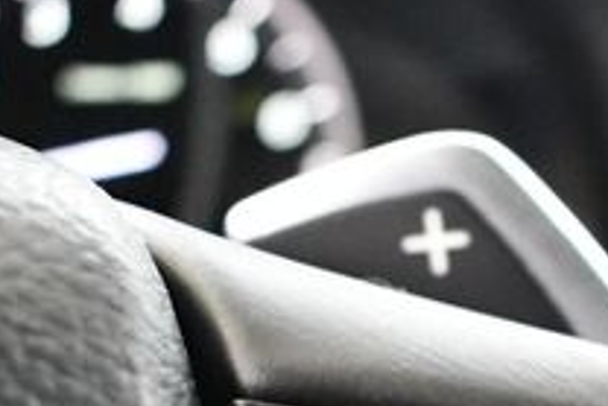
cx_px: 532
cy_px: 564
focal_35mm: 111
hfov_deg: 18.2
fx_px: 1876
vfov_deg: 11.9
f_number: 3.5
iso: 6400
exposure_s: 1/60
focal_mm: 18
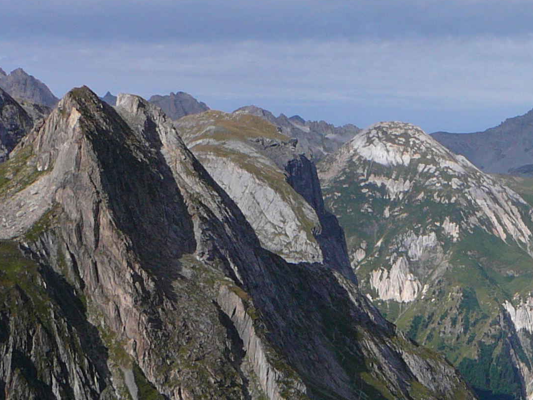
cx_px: 524
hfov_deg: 22.7
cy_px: 242
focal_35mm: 83
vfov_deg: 17.8
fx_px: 1278
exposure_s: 1/640
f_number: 5
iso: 80
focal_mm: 5.2
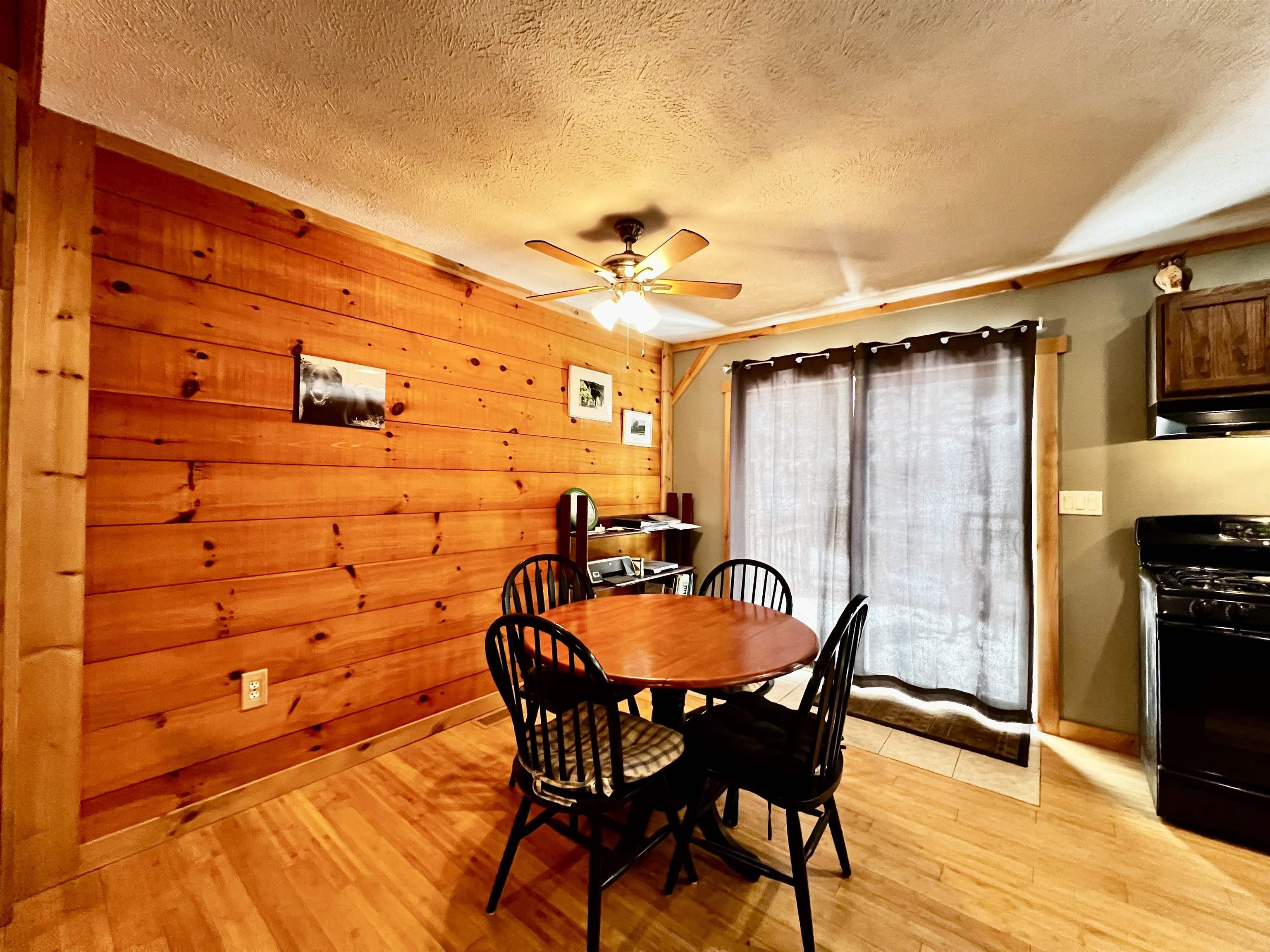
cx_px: 635
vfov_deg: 89.9
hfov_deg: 106.2
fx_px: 477
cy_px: 476
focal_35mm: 13
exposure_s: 1/60
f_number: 1.8
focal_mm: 1.57
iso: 800
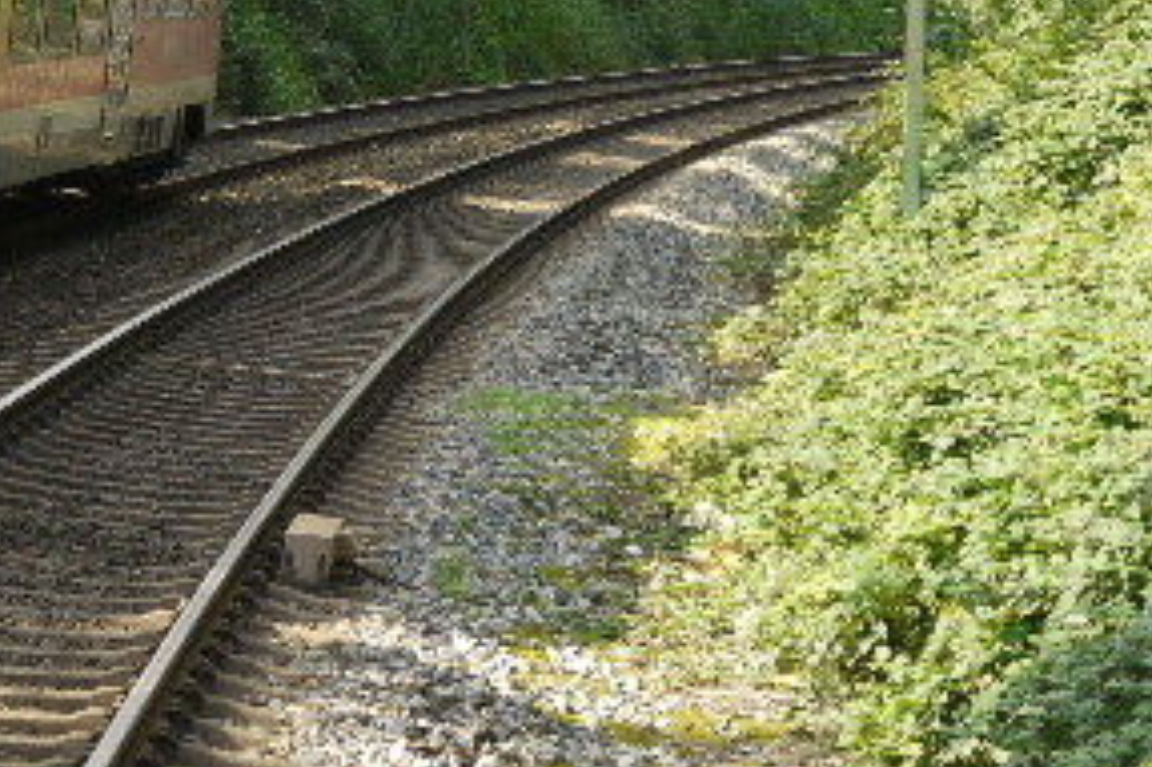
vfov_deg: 6.5
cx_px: -429
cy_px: -185
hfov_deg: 9.6
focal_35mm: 209
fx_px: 6684
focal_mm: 36
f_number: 5.6
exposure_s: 1/400
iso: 400
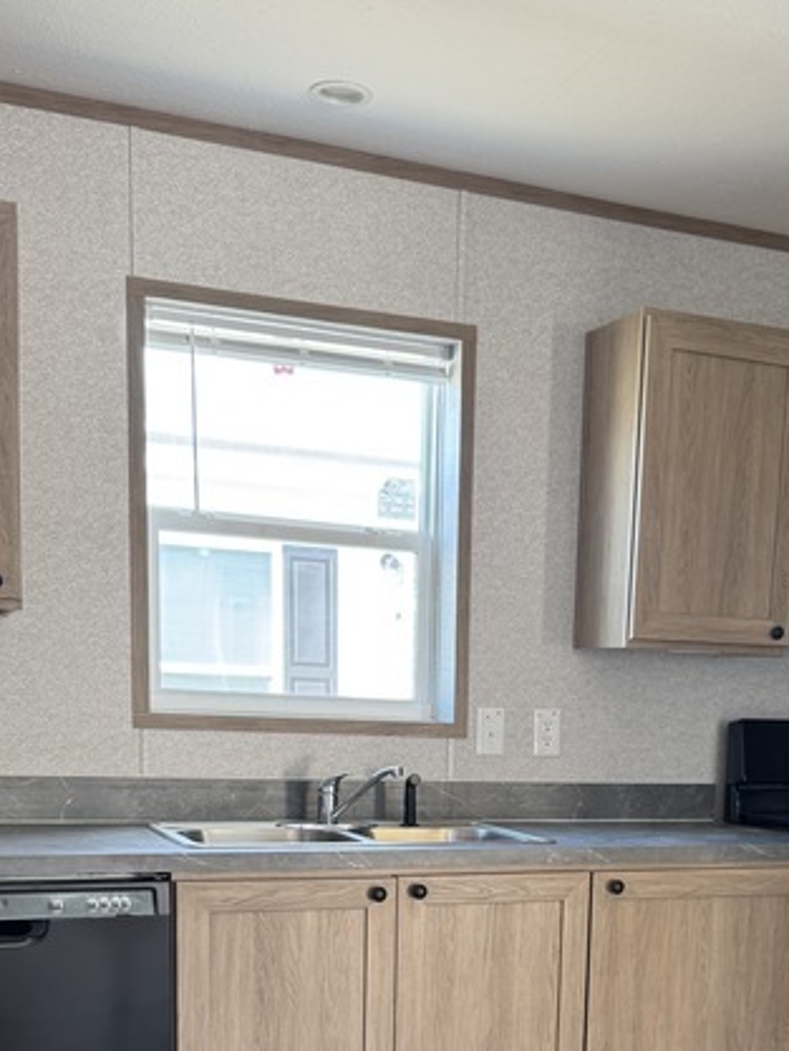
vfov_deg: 38.6
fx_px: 1397
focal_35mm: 46
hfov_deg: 31.3
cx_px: 529
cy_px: 930
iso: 125
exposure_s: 1/60
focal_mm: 6.76
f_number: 1.78
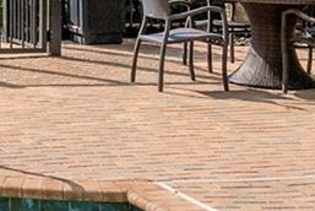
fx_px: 1253
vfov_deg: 9.3
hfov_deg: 13.3
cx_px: -196
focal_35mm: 143
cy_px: -120
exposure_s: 1/1000
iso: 320
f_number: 8
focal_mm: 23
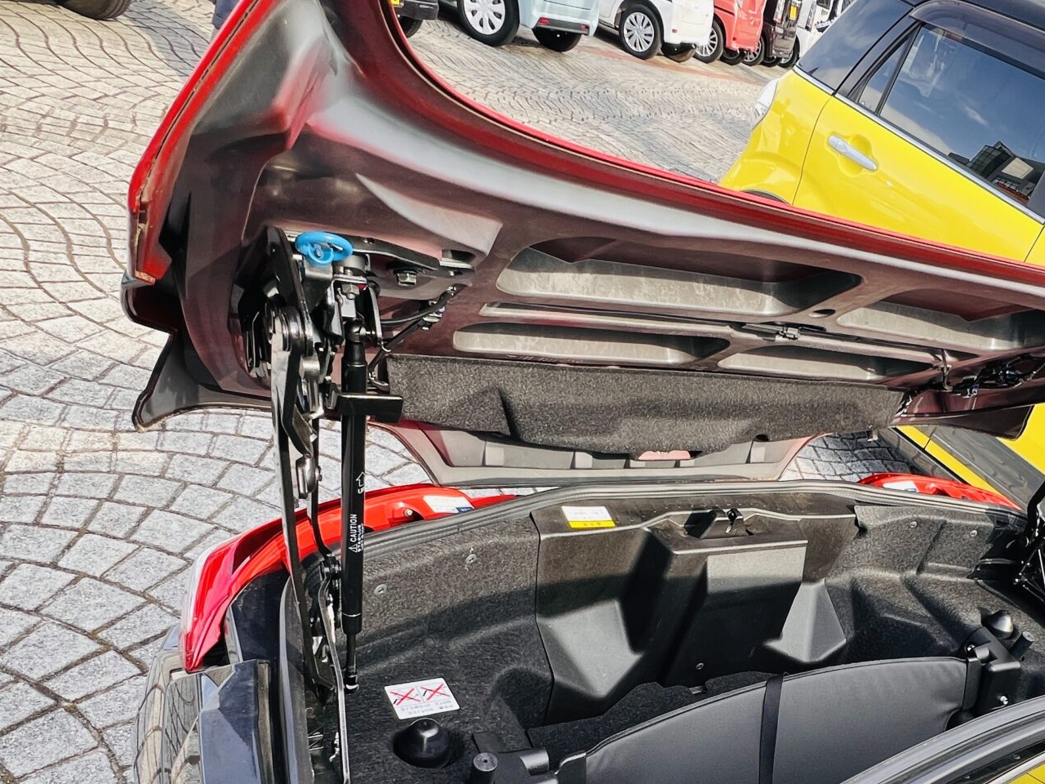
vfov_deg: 49.8
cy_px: 630
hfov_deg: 63.3
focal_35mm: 26
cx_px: 786
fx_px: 785
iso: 32
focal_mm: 1.57
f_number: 1.8
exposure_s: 1/103
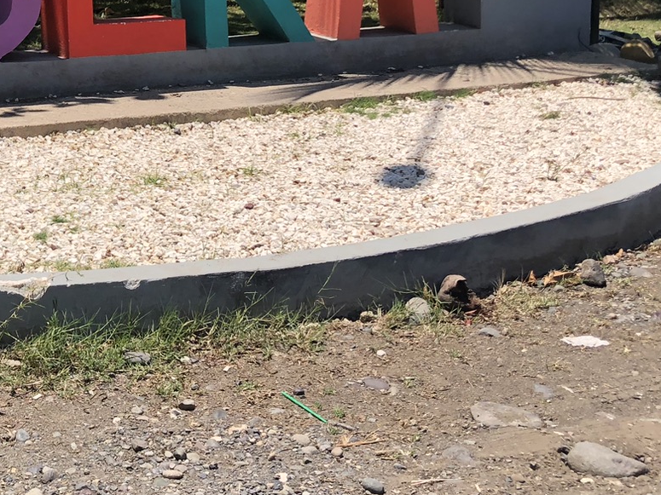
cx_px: 12
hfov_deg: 25.2
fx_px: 1413
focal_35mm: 74
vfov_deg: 19.1
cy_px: -39
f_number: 1.8
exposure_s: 1/1715
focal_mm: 3.99
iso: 20
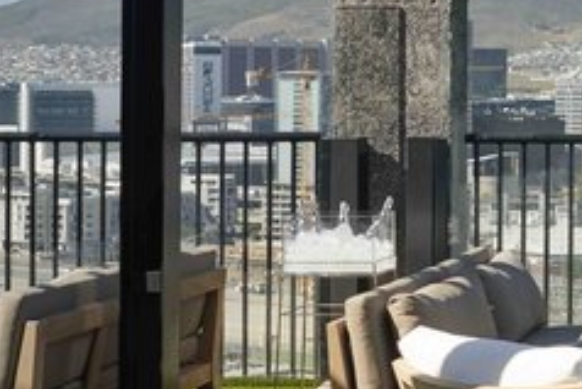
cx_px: 831
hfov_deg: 17.9
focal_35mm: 104
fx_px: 1682
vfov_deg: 13.1
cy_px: 69
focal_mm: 31
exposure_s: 1/60
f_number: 13
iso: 100
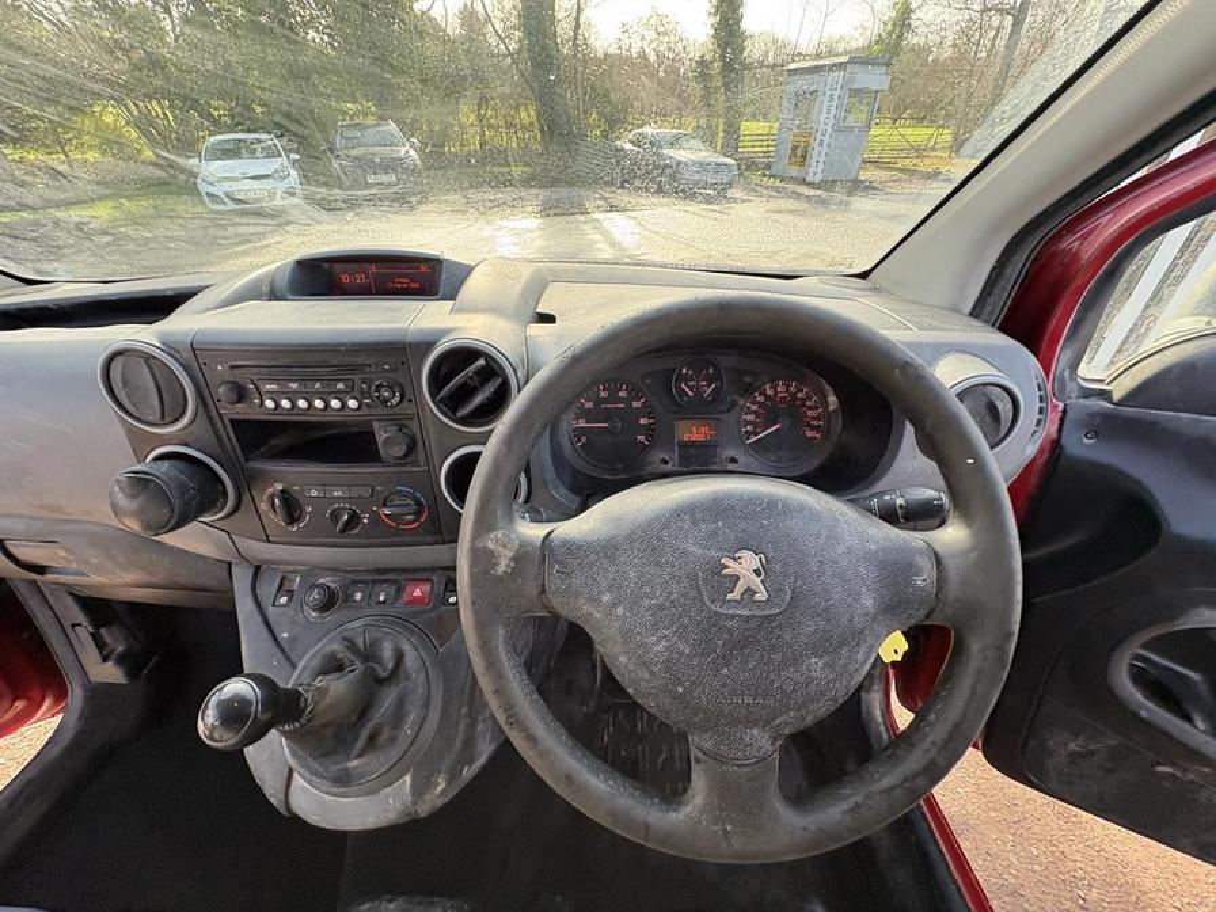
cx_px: 608
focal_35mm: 14
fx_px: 492
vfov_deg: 85.7
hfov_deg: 102.1
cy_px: 456
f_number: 2.2
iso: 125
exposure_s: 1/99
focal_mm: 2.22
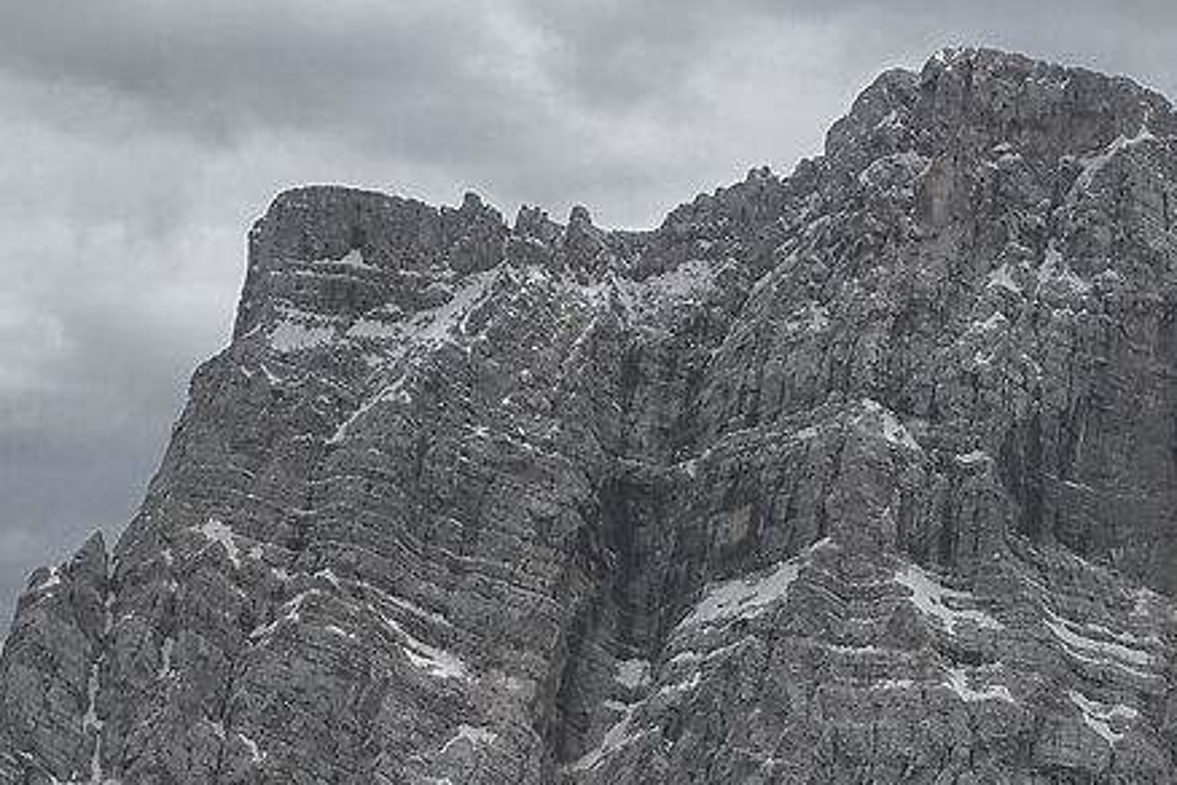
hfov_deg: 7.4
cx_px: 1462
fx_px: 8958
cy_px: 1452
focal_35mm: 274
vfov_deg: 4.9
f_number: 6.3
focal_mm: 50
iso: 100
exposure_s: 1/640
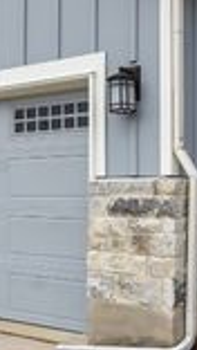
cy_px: 187
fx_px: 536
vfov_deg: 36.1
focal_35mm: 58
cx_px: 195
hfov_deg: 20.2
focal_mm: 11.5
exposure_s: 1/640
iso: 200
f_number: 8
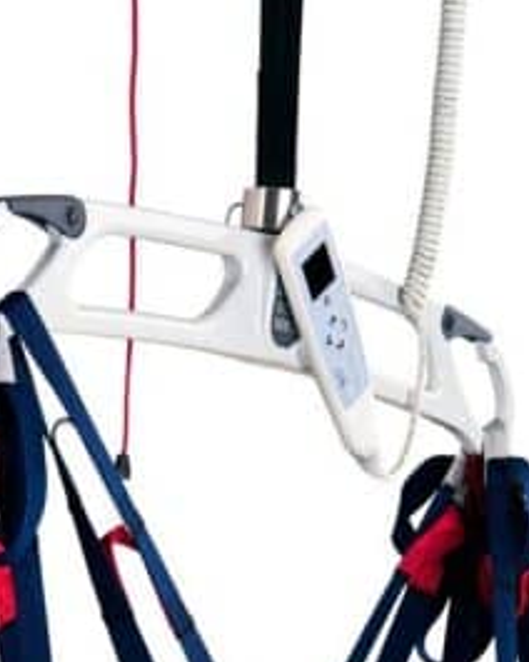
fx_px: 2622
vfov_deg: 13.1
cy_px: 1174
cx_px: -1
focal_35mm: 134
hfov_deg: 11.4
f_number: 4
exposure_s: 1/200
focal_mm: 37
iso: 125
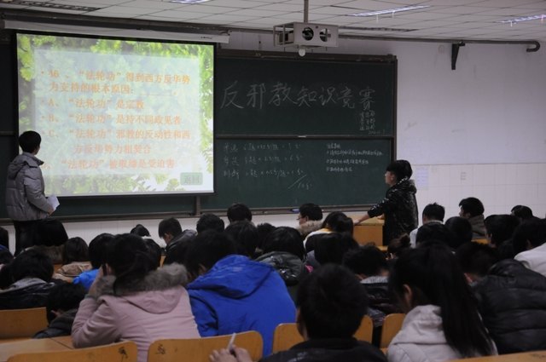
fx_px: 1091
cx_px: 273
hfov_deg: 28.1
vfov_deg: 18.9
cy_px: 181
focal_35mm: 72
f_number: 4.8
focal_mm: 48
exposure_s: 1/30
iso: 1250
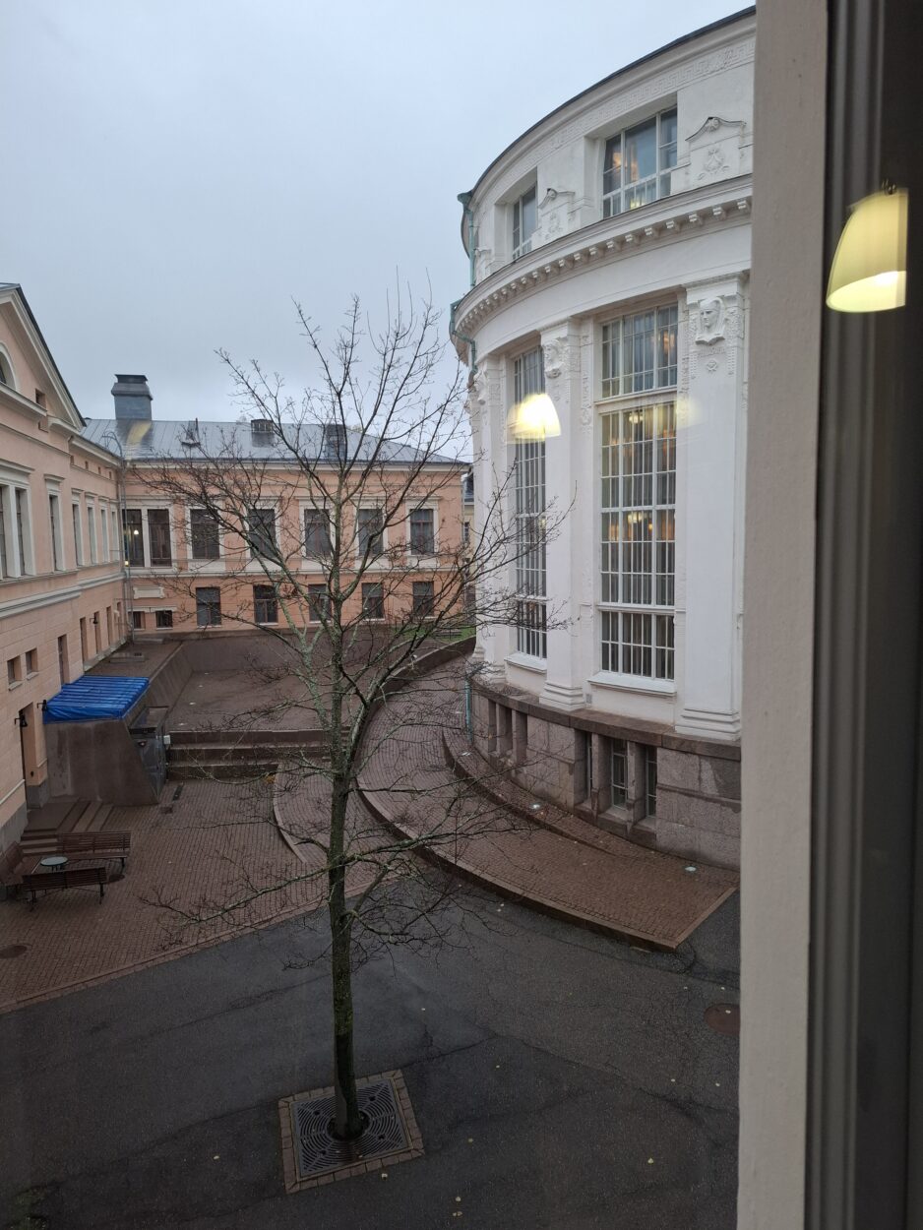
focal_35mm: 23
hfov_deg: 58.9
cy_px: 615
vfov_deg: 73.9
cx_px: 462
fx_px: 817
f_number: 1.8
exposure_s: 1/100
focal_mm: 5.54
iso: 125
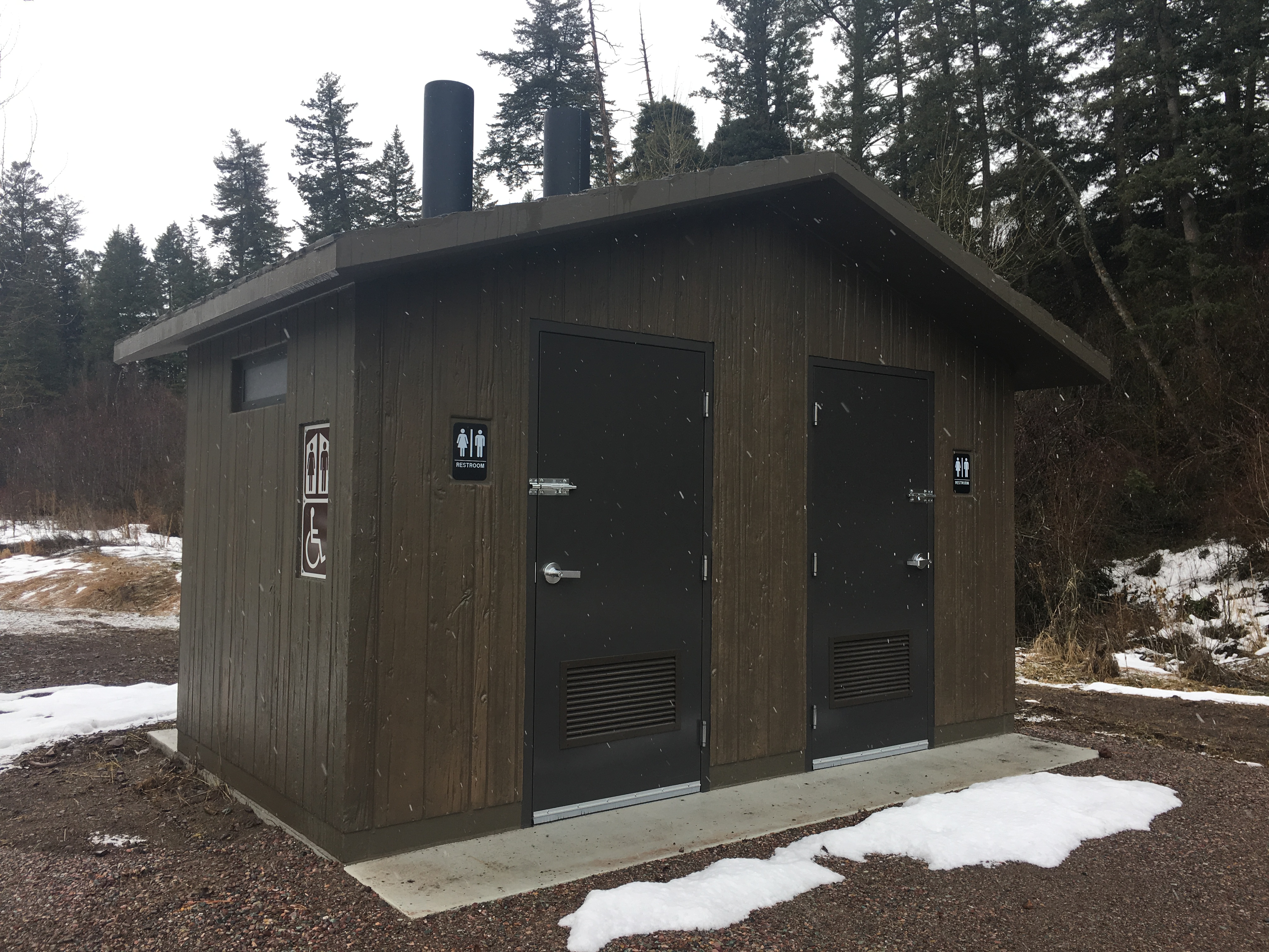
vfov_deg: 48.2
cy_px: 476
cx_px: 634
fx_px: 1063
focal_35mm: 29
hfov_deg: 61.7
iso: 25
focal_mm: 4.15
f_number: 2.2
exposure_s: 1/283
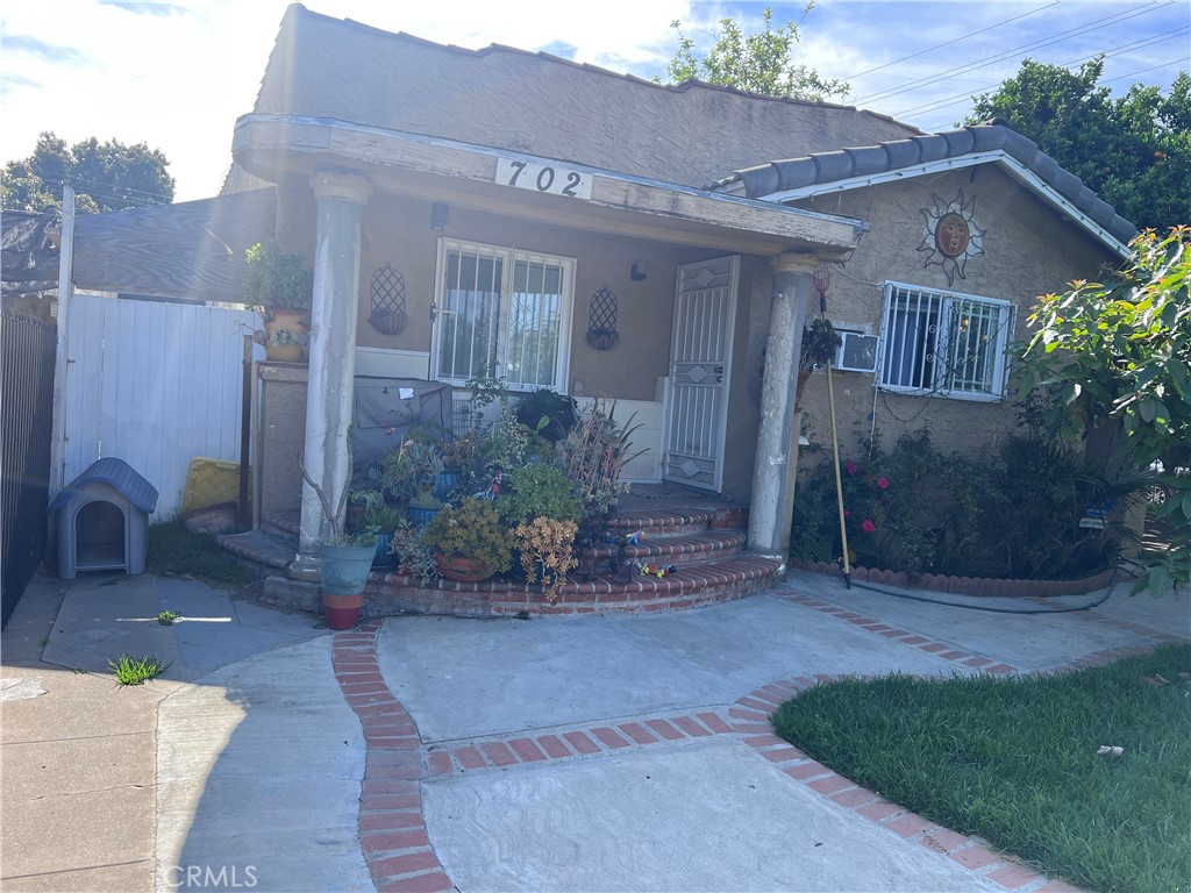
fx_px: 895
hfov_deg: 67.3
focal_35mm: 26
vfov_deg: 53.1
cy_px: 446
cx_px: 596
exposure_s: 1/1252
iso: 50
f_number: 1.5
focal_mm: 5.7
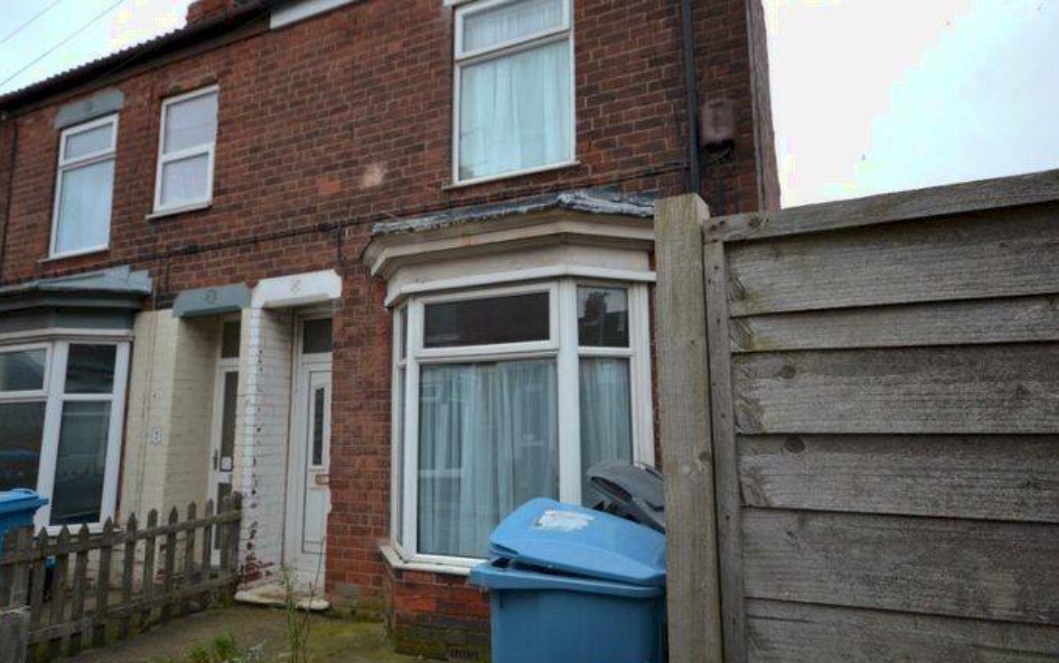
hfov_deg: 79.6
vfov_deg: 55.1
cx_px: 535
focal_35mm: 22
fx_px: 635
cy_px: 314
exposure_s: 1/125
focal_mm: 14
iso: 320
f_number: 5.6
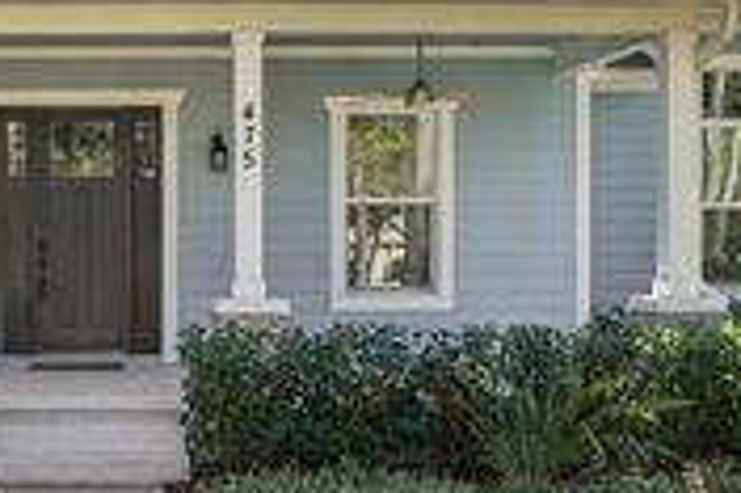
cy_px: 284
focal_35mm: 55
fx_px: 1140
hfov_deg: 34.2
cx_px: 84
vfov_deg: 24.4
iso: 400
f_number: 8
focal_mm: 13
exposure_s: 1/400
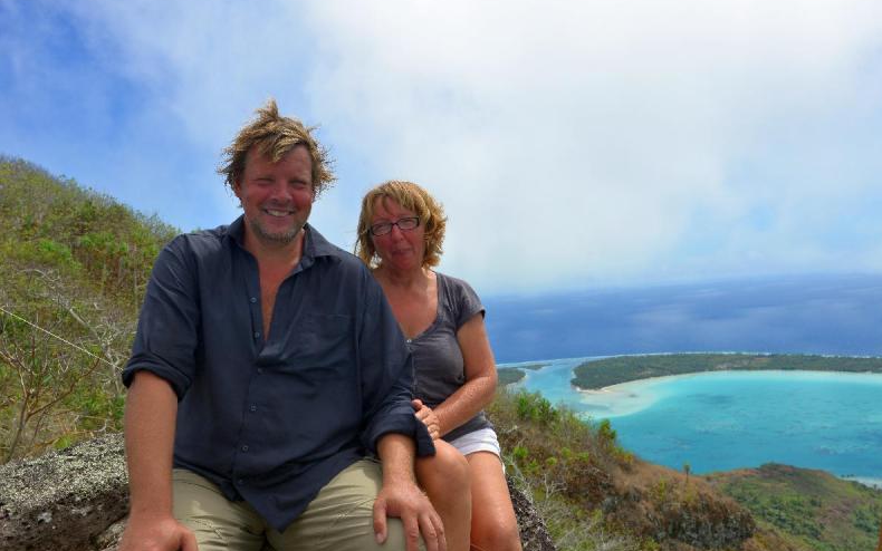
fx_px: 769
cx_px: 445
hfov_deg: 59.6
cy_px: 263
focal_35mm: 32
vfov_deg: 39.4
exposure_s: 1/400
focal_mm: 31
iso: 200
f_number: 11
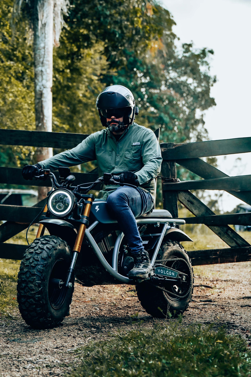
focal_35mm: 109
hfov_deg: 12.6
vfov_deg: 18.8
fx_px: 1140
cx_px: 118
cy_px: 182
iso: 400
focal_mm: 83
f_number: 4
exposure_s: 1/400
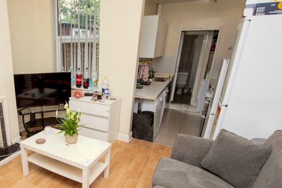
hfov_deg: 68.7
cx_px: 69
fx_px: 188
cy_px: 117
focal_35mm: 24
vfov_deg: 52.6
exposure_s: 1/125
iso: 400
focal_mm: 10
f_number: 4.5
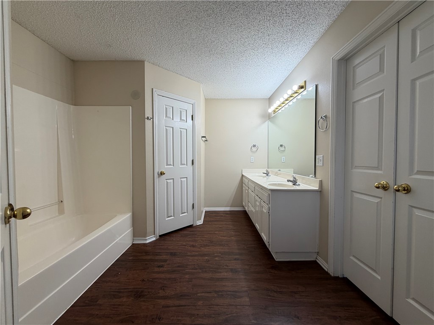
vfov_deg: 85.7
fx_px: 176
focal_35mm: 14
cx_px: 217
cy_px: 162
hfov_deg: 102.1
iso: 100
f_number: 2.2
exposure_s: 1/120
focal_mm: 2.22
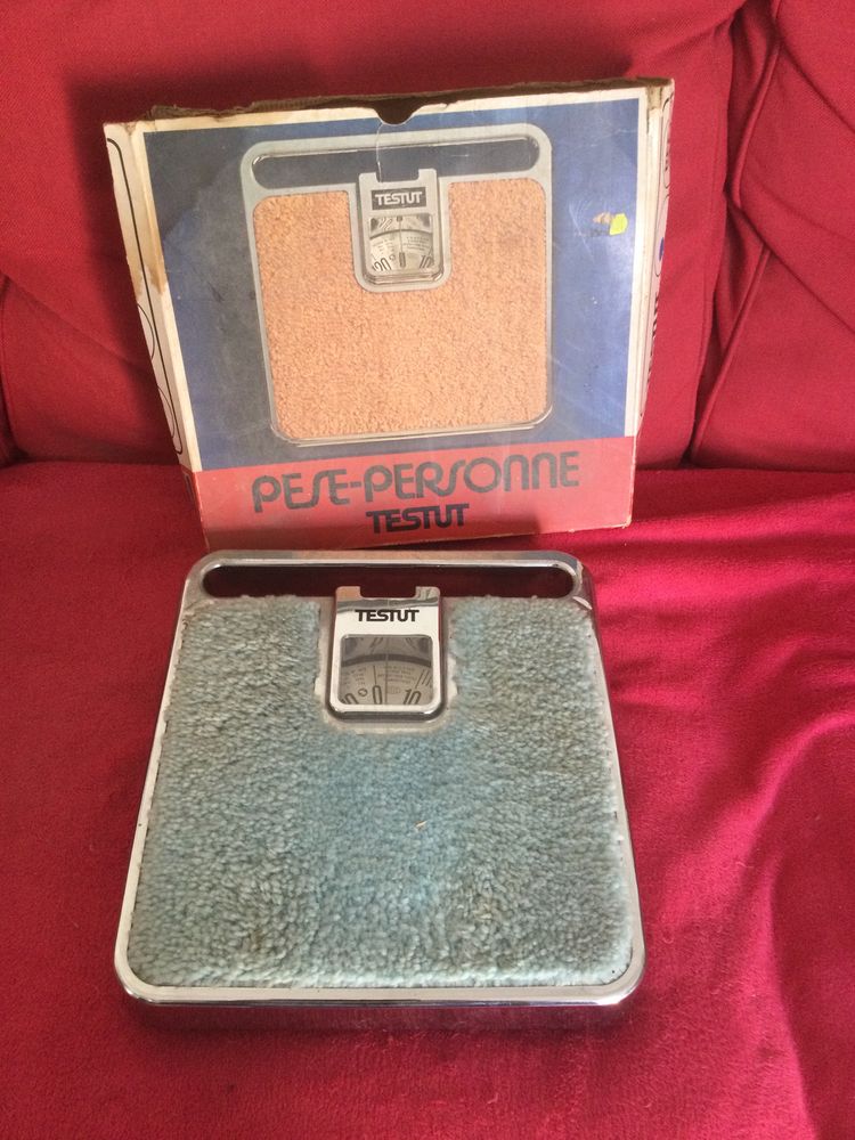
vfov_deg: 58.4
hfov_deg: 45.4
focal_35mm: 31
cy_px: 570
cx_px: 428
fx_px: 1021
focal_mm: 3.3
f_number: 2.4
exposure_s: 1/33
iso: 125
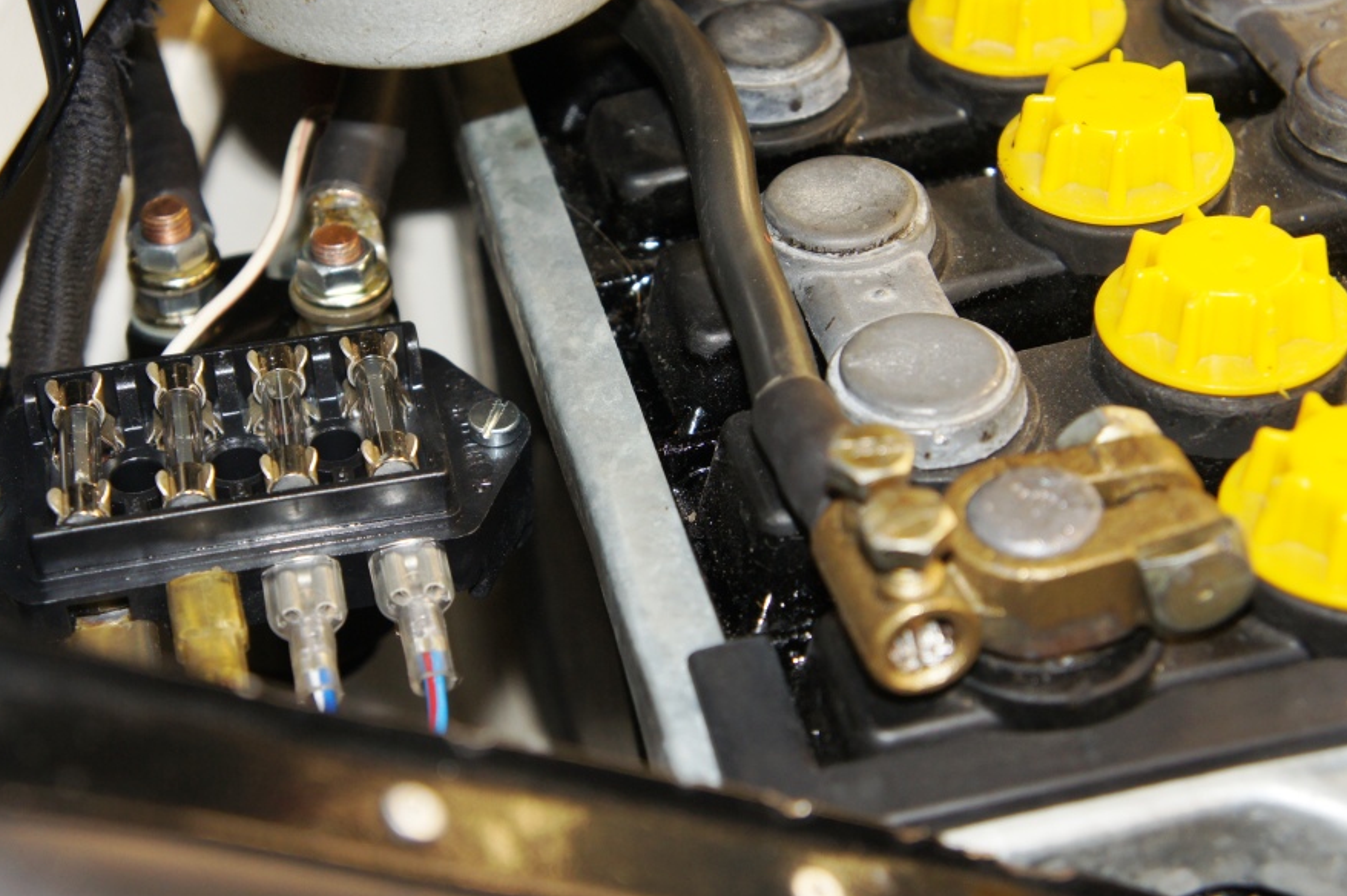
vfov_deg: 21.5
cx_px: 571
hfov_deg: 31.9
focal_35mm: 63
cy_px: 417
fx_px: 2355
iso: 500
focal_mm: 36
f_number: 4.5
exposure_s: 1/60
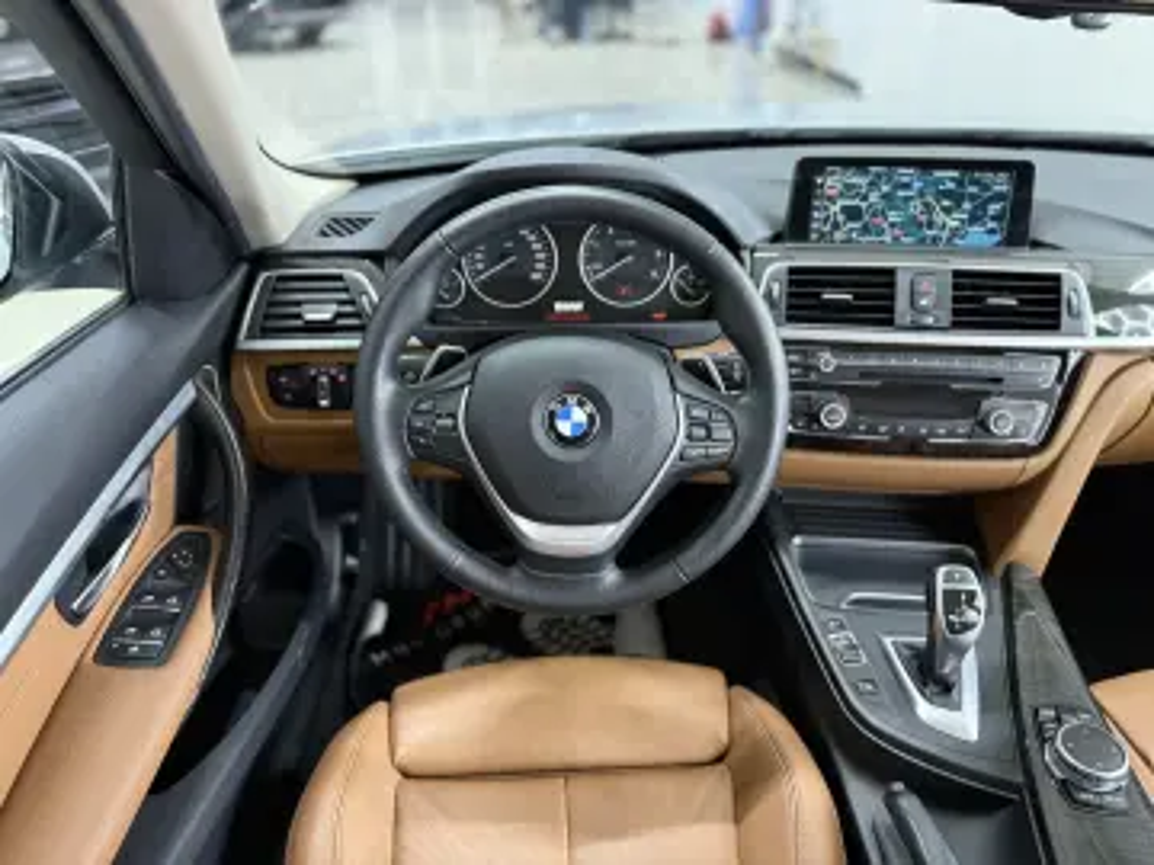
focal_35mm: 24
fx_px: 800
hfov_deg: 71.6
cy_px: 432
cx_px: 577
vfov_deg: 56.8
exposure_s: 1/50
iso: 800
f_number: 1.78
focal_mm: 6.76
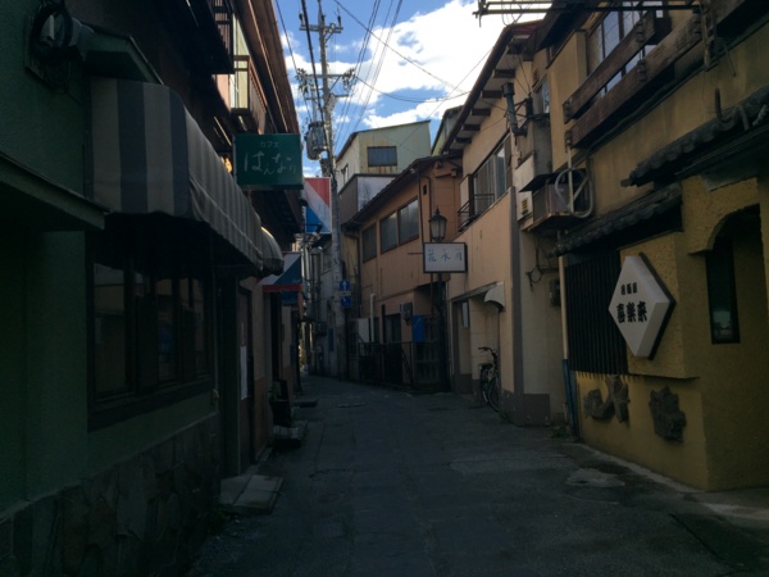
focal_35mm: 29
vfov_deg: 48.2
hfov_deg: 61.7
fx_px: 644
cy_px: 288
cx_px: 384
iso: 32
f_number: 2.2
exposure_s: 1/1163
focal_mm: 4.15
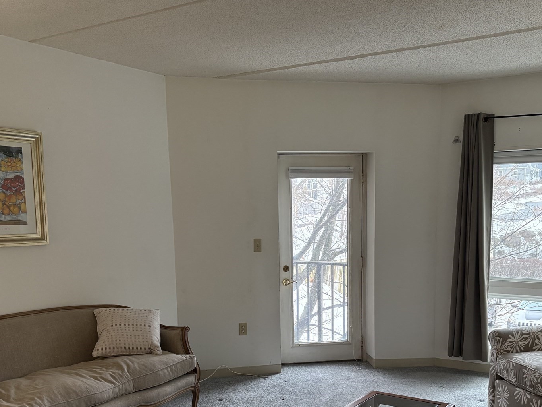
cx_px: 302
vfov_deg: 36.1
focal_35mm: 39
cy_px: 299
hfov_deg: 47.8
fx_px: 611
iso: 200
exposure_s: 1/120
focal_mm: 5.96
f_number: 1.6
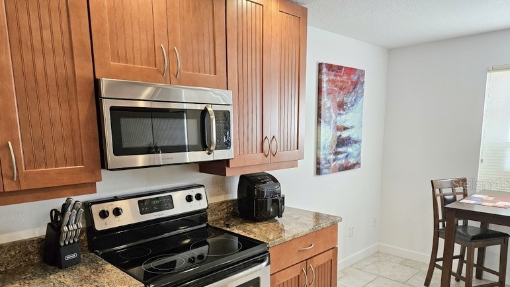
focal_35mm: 26
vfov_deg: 44.0
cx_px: 250
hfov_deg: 71.9
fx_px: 352
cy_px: 184
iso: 200
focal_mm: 5.4
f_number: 1.8
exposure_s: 1/120
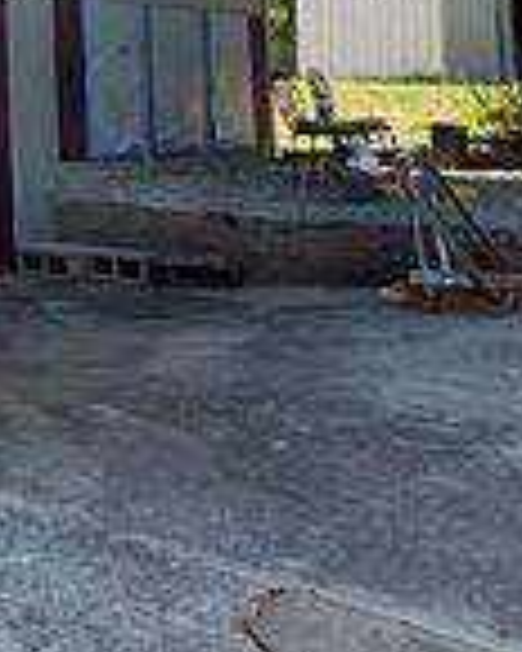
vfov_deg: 27.7
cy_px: -43
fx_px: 1217
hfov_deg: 18.1
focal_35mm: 63
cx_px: -468
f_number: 2.2
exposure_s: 1/985
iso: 64
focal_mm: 2.22
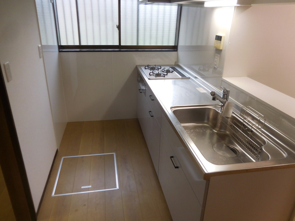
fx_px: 213
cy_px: 110
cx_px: 148
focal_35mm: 25
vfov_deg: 54.9
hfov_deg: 69.4
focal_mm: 4.5
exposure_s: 1/40
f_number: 3.3
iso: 125
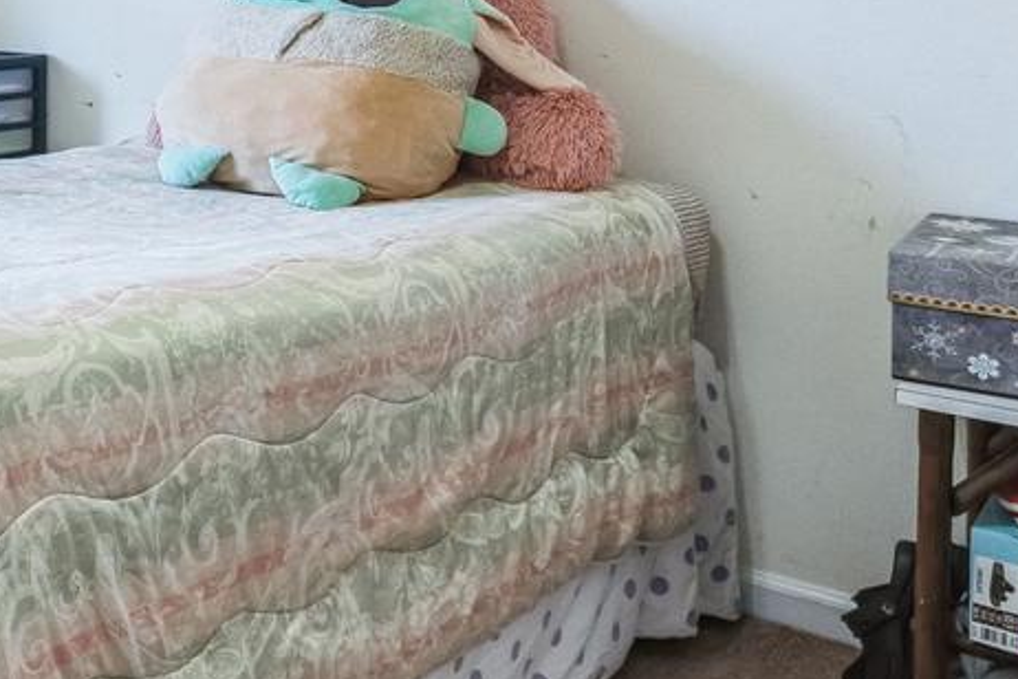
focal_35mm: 53
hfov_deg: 30.6
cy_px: -13
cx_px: -260
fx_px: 1499
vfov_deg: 24.3
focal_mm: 17
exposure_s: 1/30
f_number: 6.3
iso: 800
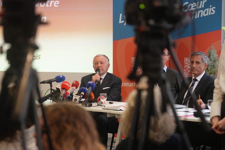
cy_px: 75
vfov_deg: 13.1
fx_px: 657
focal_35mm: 105
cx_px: 112
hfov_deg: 19.4
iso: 2000
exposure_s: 1/160
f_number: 4
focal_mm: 105
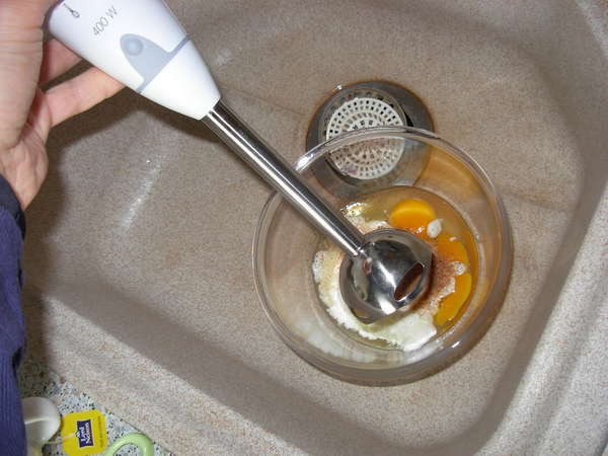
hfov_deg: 49.0
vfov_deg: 37.7
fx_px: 667
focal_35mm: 38
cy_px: 228
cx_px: 304
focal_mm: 6.3
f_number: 2.9
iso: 79
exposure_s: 1/22.6
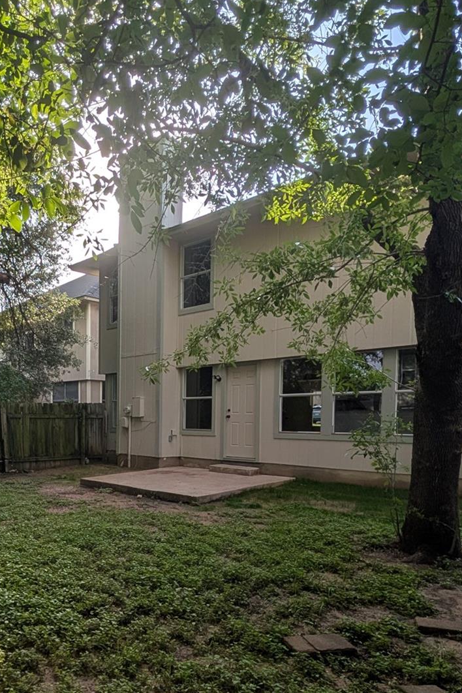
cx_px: 92
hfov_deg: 50.0
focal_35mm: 24
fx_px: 462
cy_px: 443
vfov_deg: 72.2
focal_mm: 2.02
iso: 44
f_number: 1.7
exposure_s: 1/2439
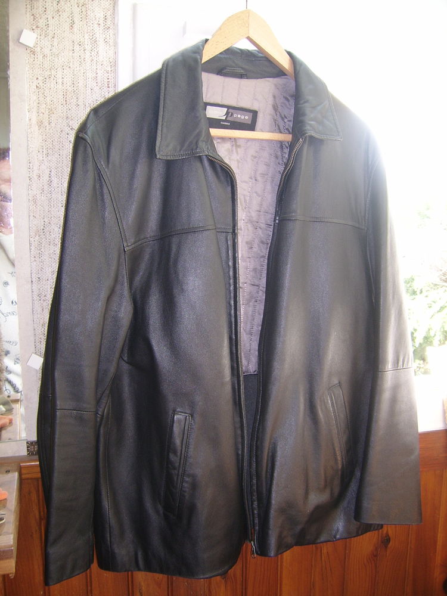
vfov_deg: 52.6
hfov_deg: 40.7
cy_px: 298
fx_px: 603
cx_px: 224
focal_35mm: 35
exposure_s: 1/30
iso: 100
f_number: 2.8
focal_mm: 5.95
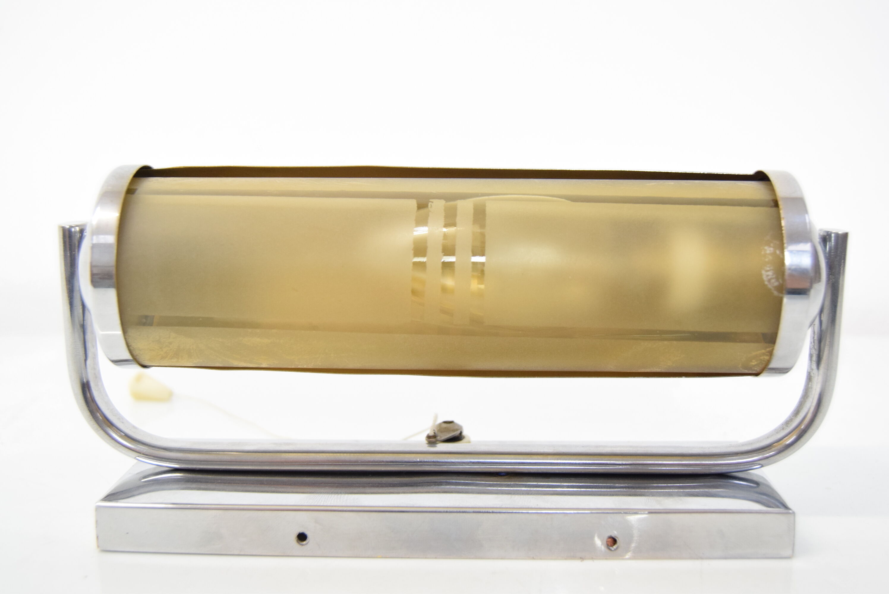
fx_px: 964
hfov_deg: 49.5
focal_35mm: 39
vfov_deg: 34.3
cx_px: 444
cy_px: 297
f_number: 5
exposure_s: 1/100
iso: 1600
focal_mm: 26
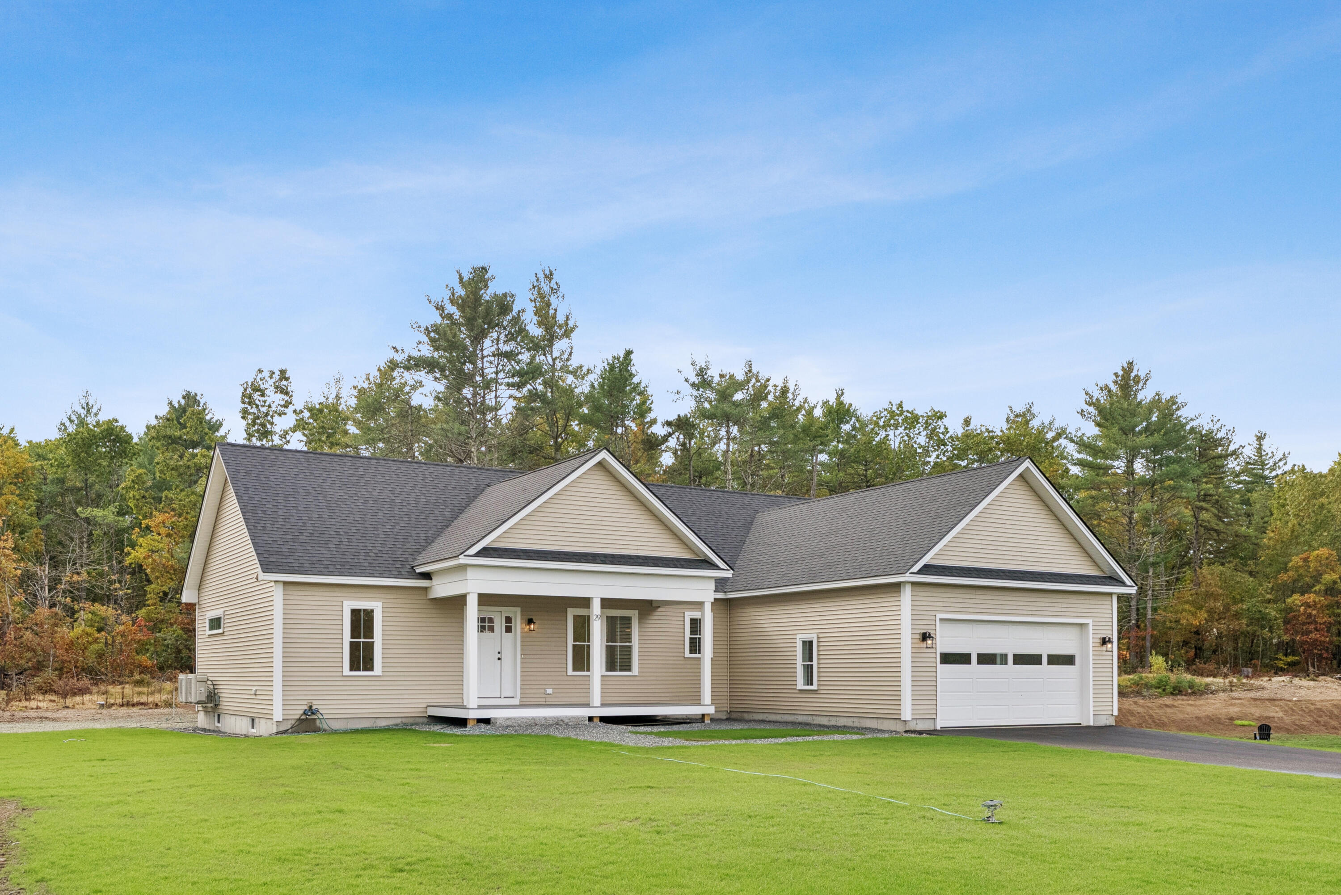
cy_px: 448
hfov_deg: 60.3
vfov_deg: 42.4
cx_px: 670
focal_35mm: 31
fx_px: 1155
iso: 320
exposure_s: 1/640
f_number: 7.1
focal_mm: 31
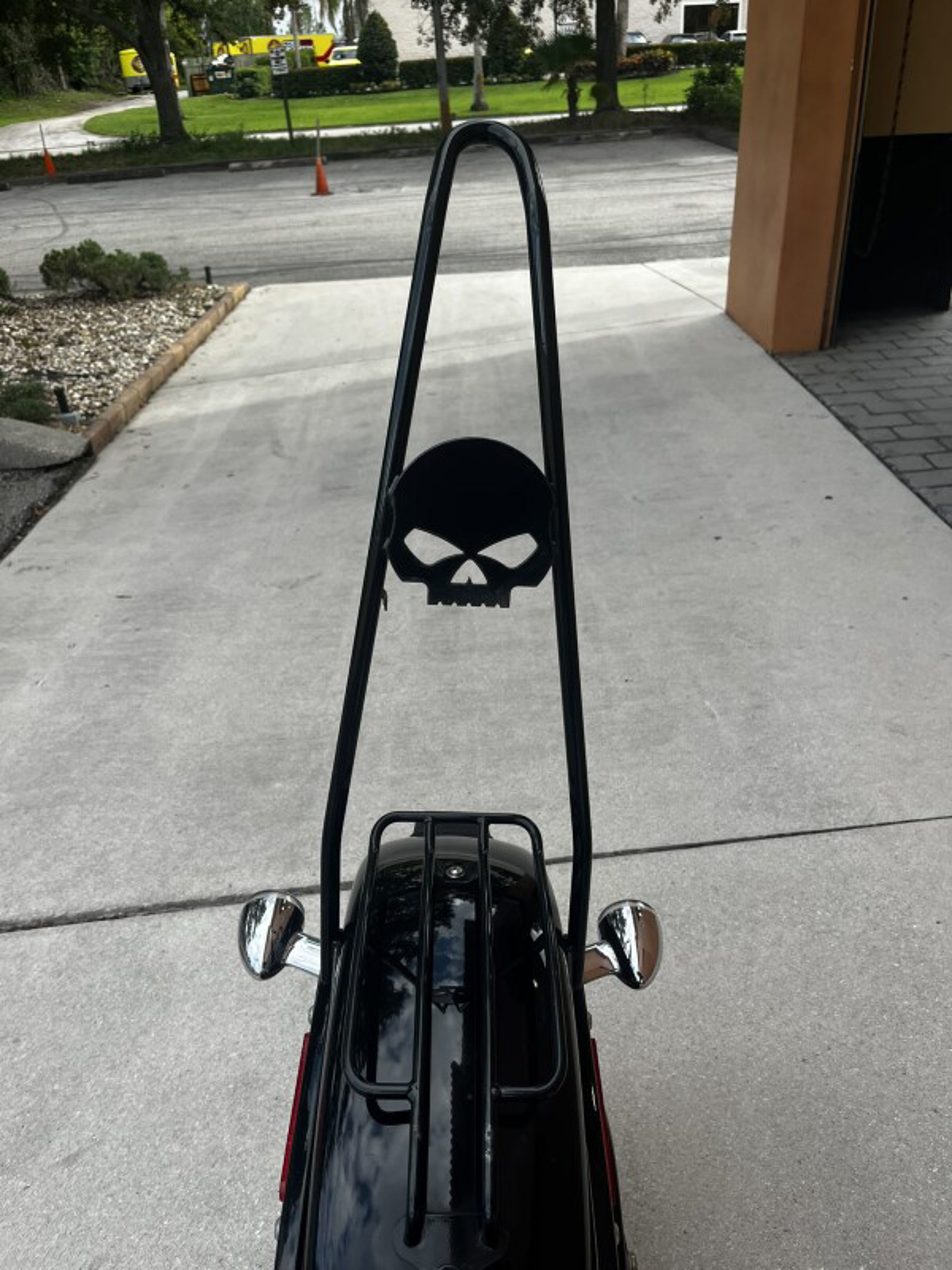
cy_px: 635
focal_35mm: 26
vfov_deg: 67.3
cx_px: 476
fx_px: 953
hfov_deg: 53.1
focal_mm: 5.1
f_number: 1.6
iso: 50
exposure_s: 1/858
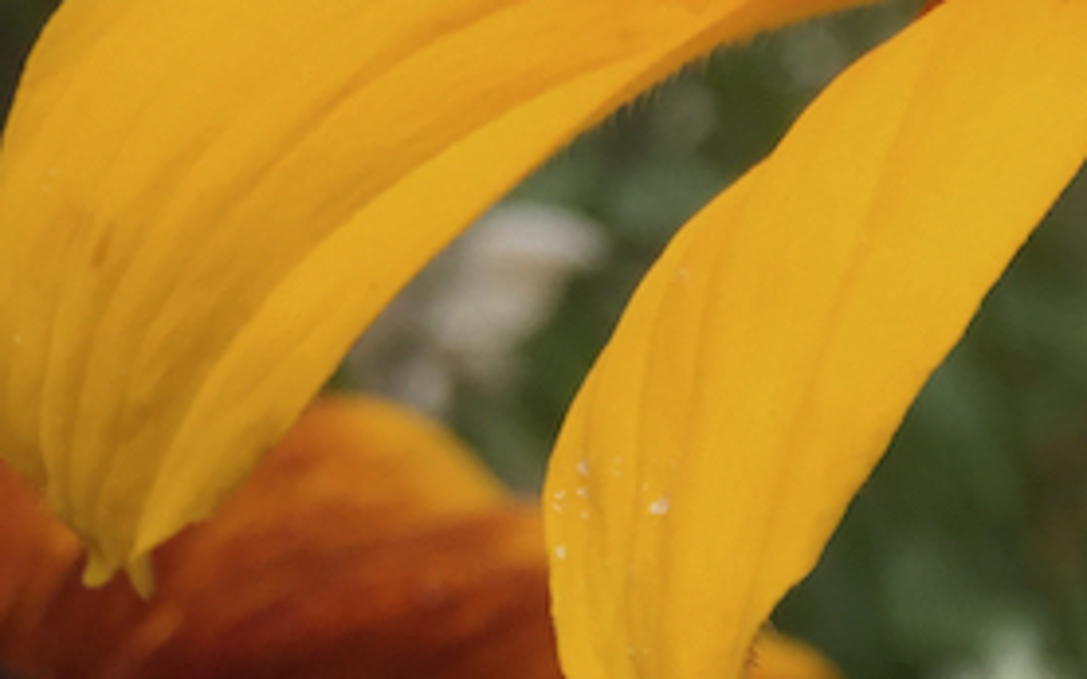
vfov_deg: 11.3
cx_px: 1923
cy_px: 993
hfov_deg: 16.1
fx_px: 3288
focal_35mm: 111
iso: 32
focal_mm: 4.15
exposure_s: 1/439
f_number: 2.2
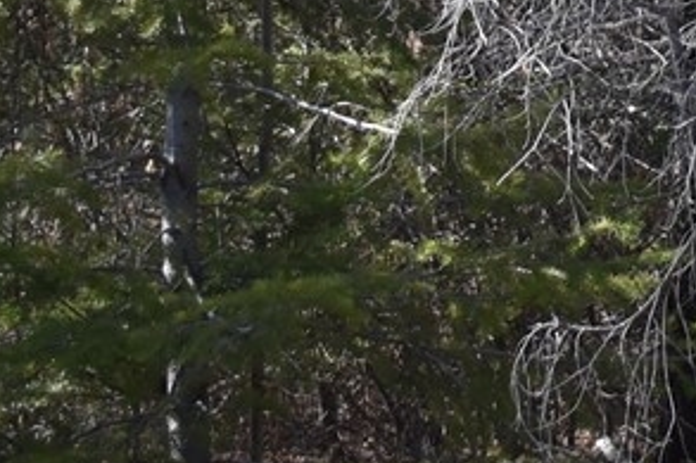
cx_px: 1443
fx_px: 5371
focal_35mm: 278
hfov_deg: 7.1
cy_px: -683
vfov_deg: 4.8
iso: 200
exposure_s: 1/250
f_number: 5.6
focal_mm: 32
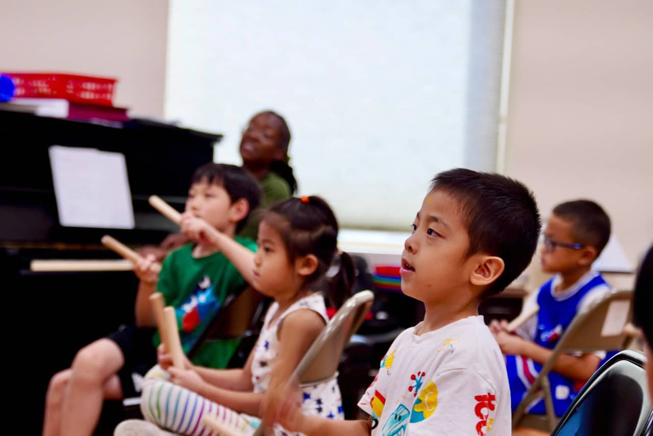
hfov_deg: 29.9
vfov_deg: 20.2
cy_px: 218
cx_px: 326
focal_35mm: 68
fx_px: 1225
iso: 200
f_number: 2.8
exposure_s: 1/80
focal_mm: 45
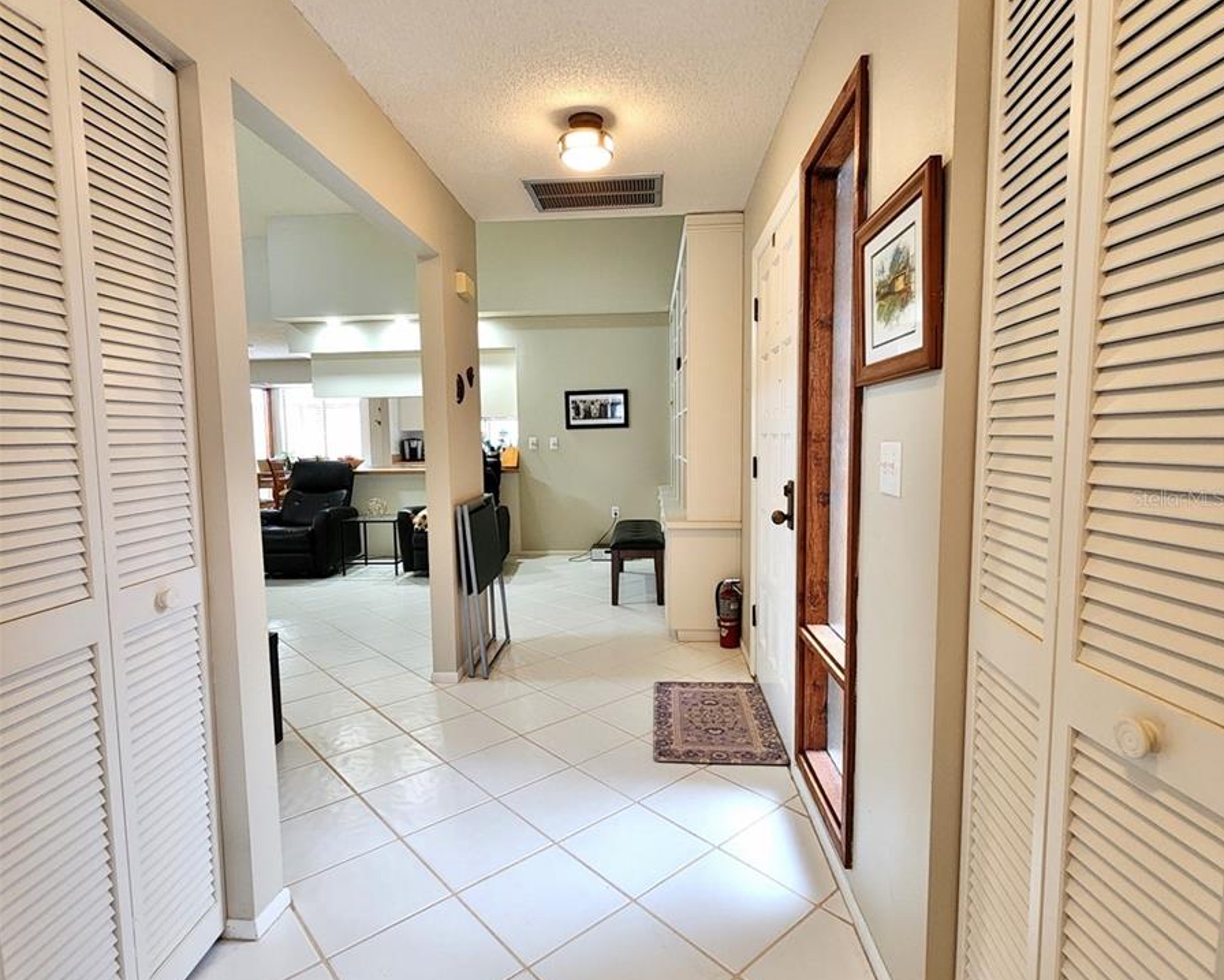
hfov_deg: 89.6
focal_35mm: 17
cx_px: 613
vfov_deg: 77.0
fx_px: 616
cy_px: 498
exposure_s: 1/30
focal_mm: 2.2
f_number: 2.2
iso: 400
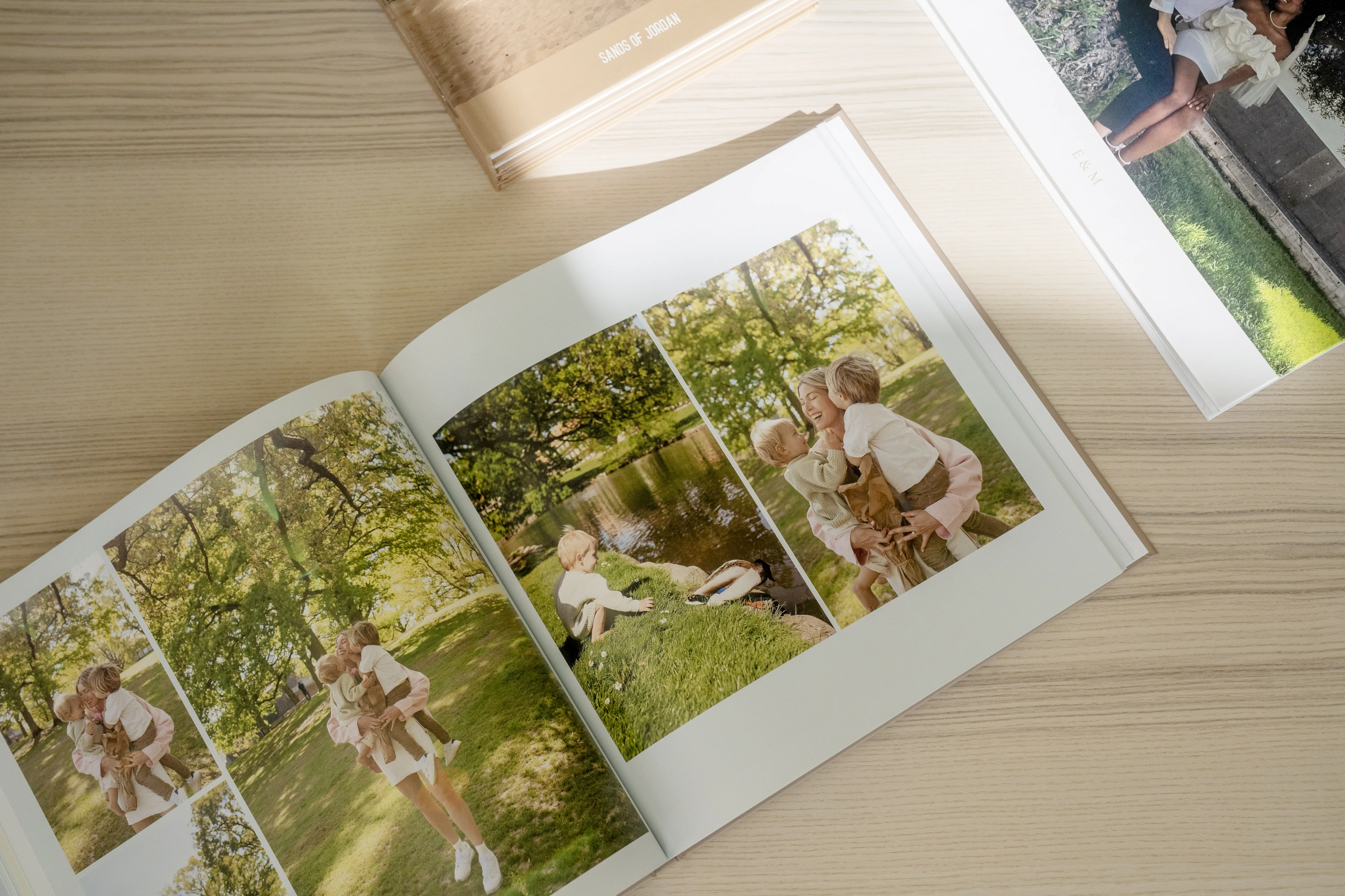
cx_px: 672
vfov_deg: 31.9
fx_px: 1569
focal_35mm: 42
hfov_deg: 46.4
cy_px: 448
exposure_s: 1/1000
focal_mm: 42
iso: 800
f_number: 5
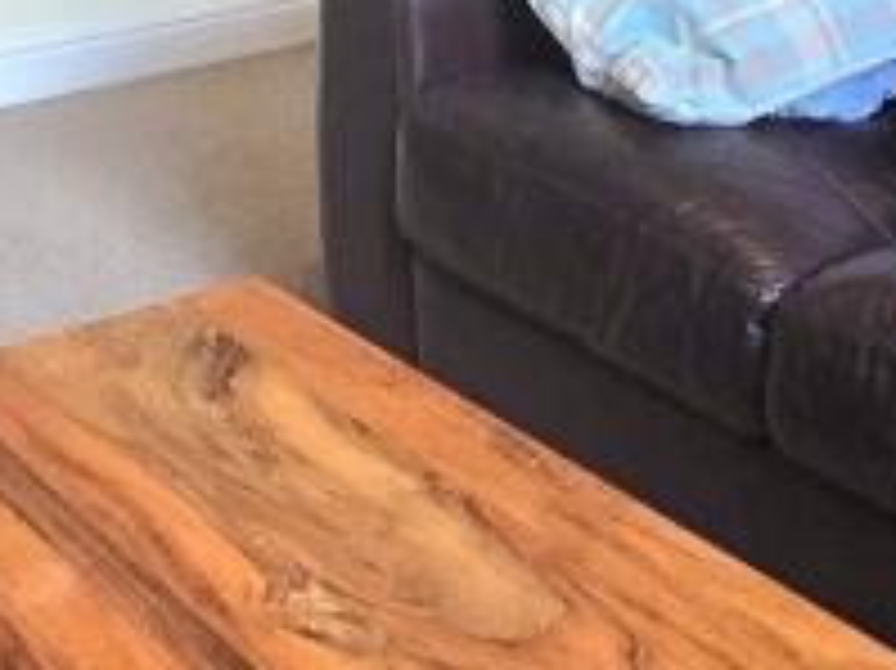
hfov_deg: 28.3
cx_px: 171
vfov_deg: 17.8
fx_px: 1733
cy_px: -517
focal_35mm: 67
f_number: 2.2
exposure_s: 1/60.2
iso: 250
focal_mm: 2.2
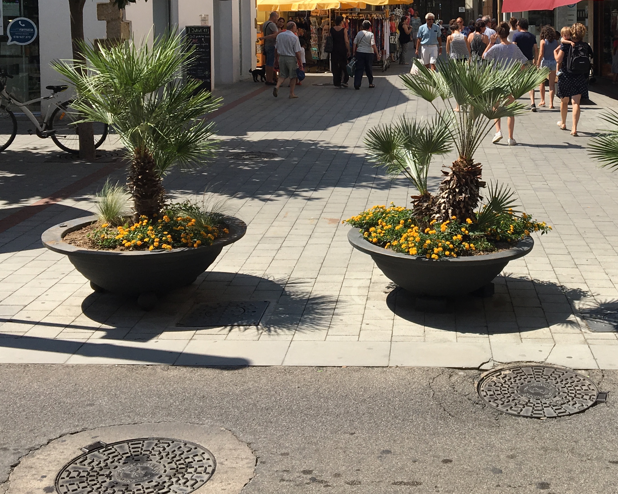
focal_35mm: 53
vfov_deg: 27.8
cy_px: 74
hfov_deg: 34.6
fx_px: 970
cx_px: 463
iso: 25
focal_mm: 4.15
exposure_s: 1/1451
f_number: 2.2
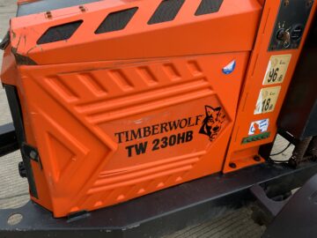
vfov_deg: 48.2
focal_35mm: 29
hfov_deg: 61.7
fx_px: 266
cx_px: 158
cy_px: 119
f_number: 1.8
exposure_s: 1/122
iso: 32
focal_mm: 3
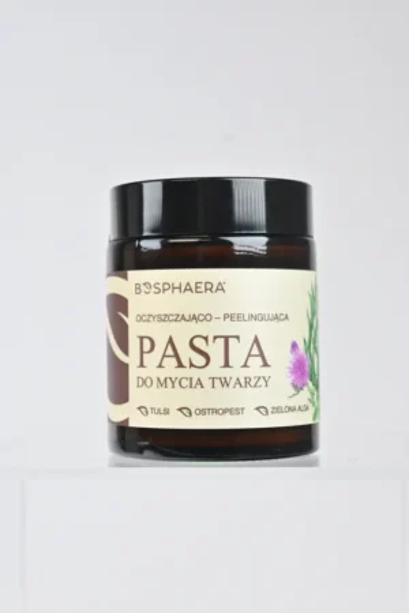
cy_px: 306
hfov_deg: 18.9
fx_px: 1227
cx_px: 204
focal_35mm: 72
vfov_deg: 28.1
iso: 320
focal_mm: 48
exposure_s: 1/100
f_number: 6.3
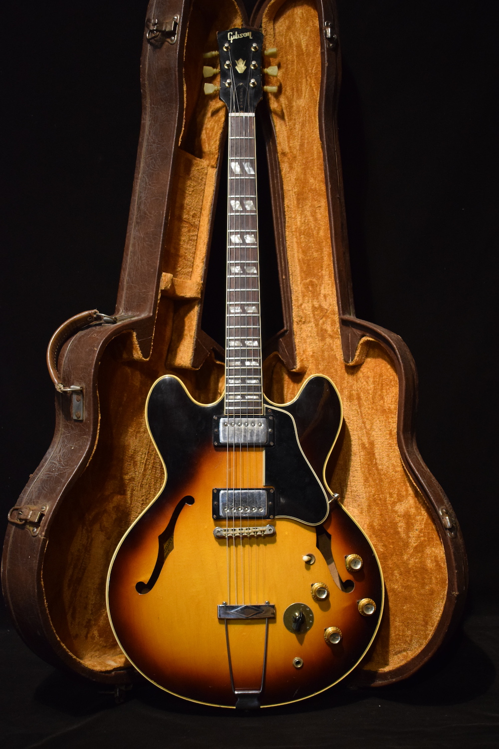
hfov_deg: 28.9
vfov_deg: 42.3
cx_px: 250
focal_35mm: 46
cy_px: 374
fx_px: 967
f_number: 4.2
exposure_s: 1/30
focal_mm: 31
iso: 2500
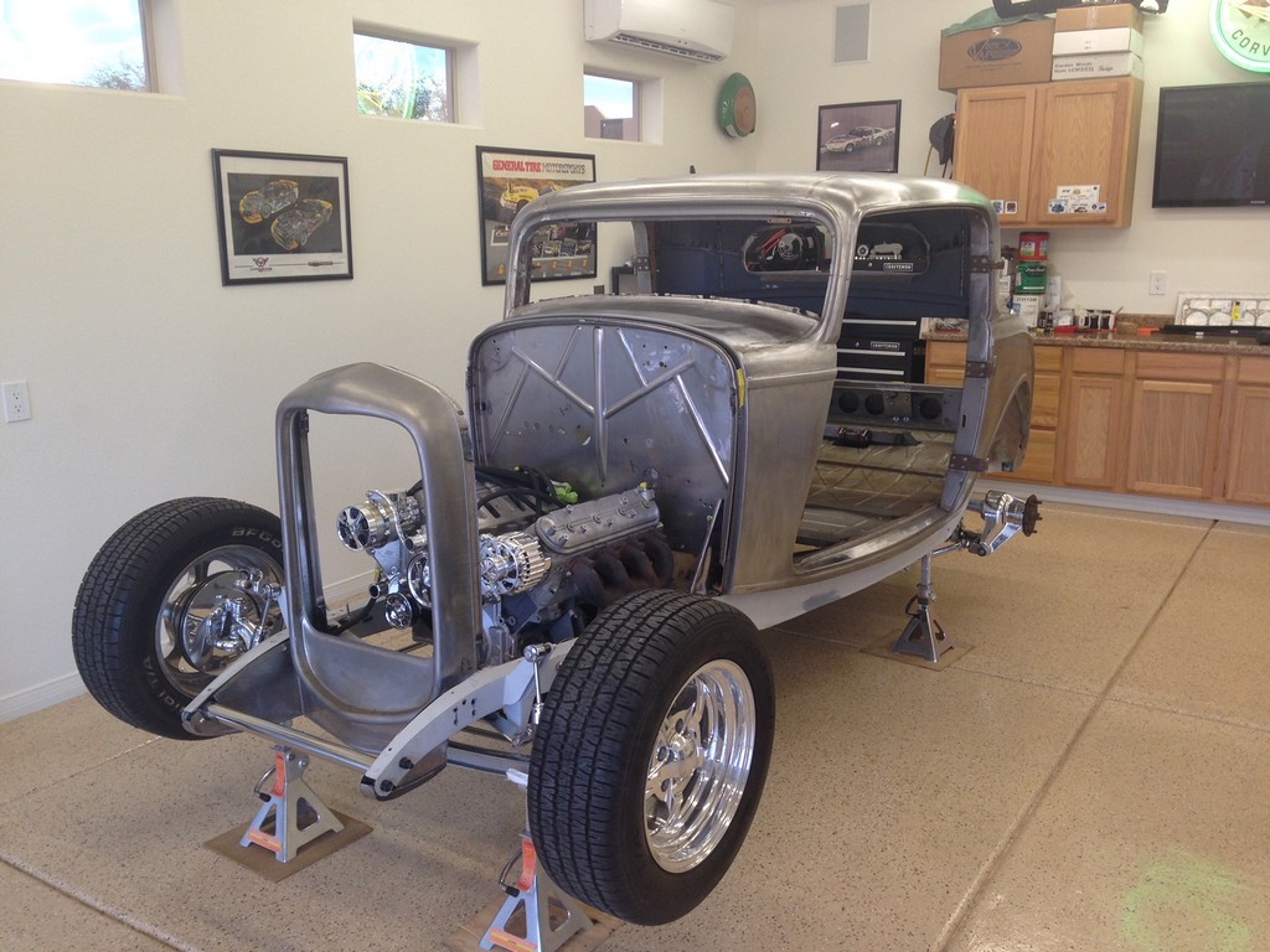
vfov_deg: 42.9
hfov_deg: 55.4
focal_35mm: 33
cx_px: 635
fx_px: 1211
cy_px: 476
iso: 64
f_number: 2.4
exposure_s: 1/60
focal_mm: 4.12
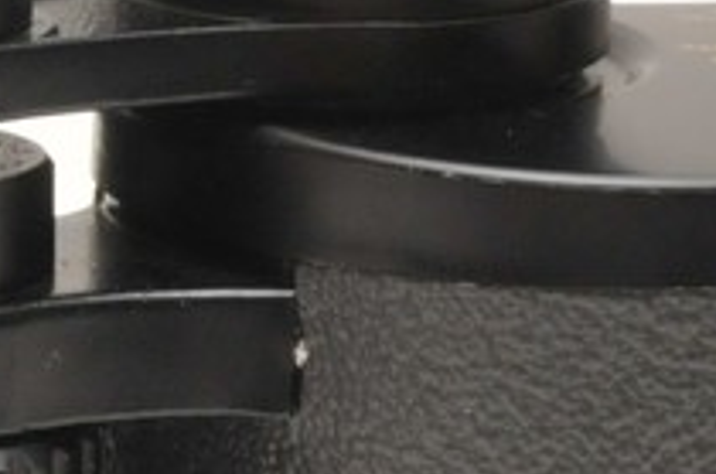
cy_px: 675
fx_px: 8711
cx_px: -535
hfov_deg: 4.7
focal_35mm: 439
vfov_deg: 3.1
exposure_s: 1/100
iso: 1000
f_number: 14
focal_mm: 48
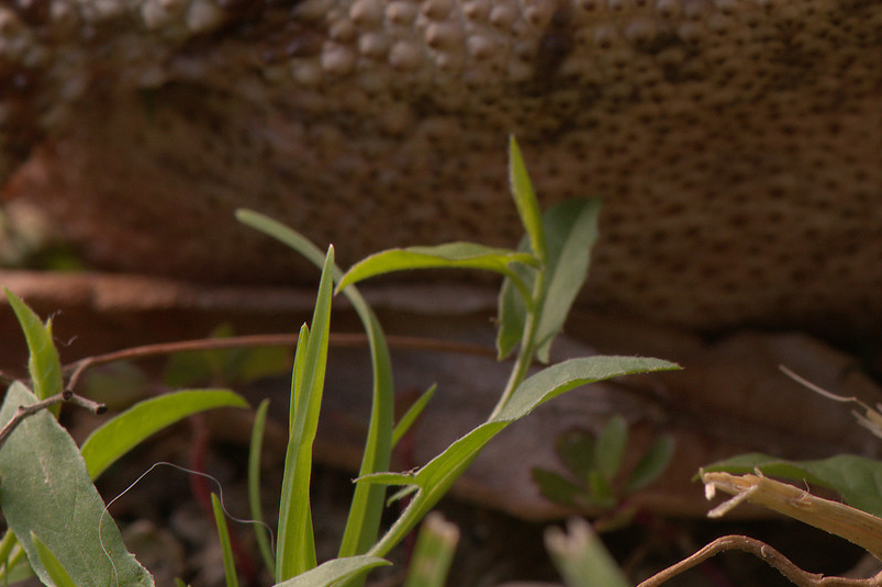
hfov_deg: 6.6
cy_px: -180
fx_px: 7691
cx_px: 757
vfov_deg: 4.4
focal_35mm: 314
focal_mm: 105
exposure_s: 1/125
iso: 320
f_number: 13
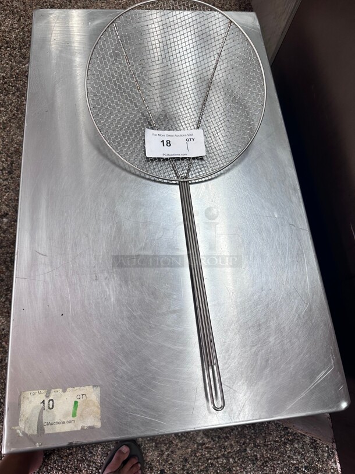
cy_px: 237
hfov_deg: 56.8
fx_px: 328
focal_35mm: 24
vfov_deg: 71.6
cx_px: 178
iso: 80
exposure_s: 1/120
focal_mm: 6.86
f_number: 1.78
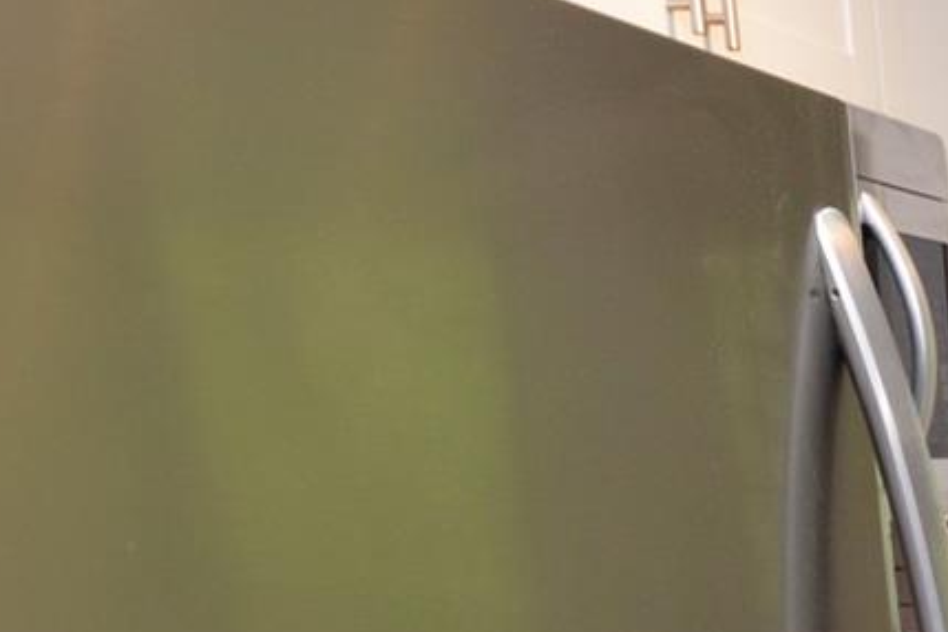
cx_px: 1626
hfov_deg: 21.6
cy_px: 991
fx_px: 1764
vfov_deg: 17.8
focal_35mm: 67
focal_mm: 12
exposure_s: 1/60
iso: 400
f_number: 4
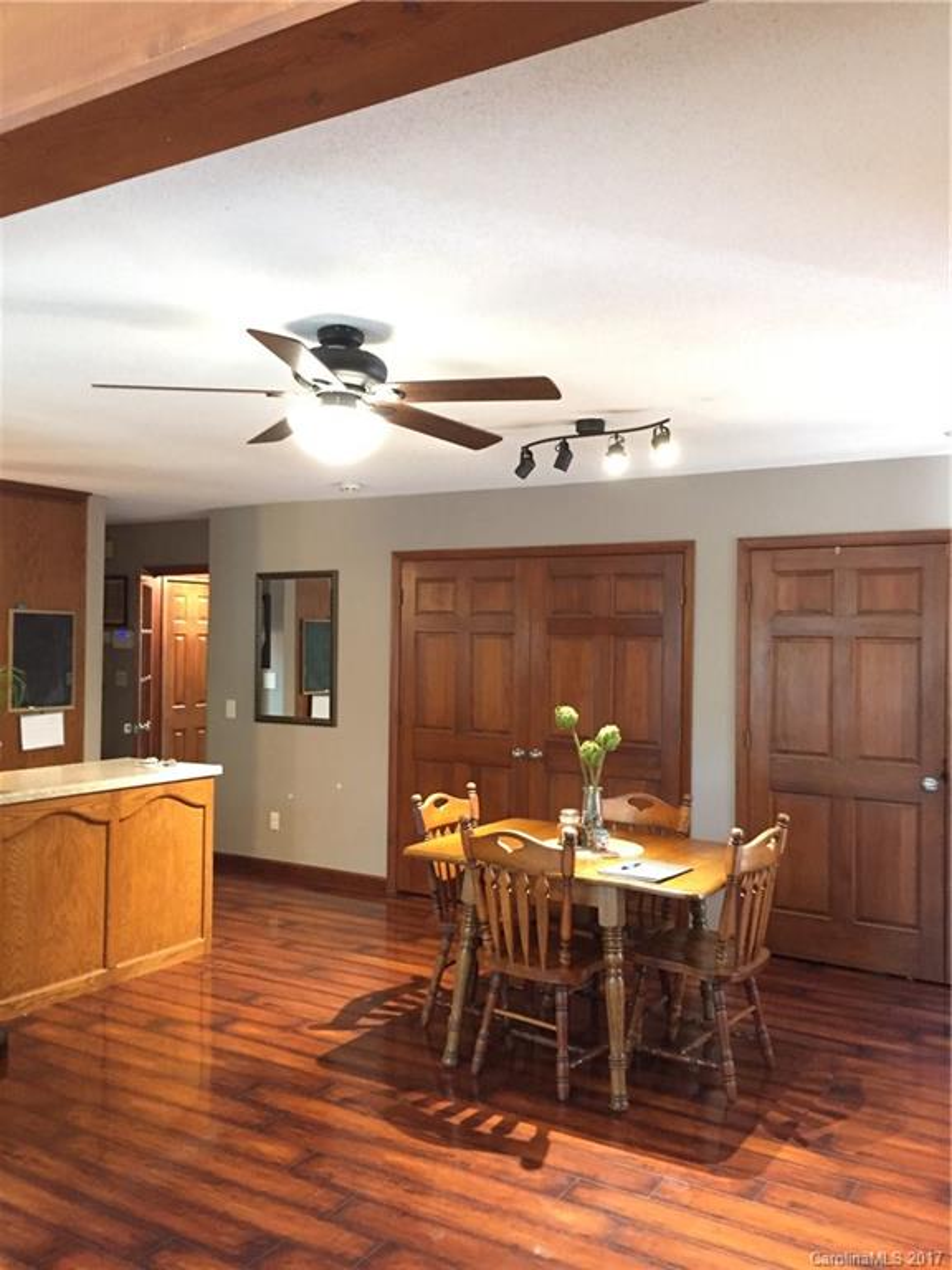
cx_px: 476
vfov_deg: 61.7
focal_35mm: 29
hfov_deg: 48.2
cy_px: 635
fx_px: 1063
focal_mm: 4.15
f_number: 2.2
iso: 250
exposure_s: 1/15
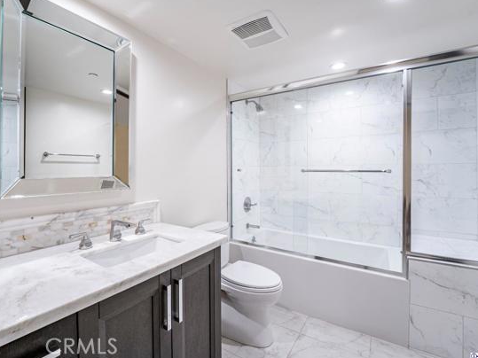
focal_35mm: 17
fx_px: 230
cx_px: 221
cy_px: 170
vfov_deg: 75.7
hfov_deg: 91.9
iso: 250
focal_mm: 14.6
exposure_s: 1/13
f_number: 8
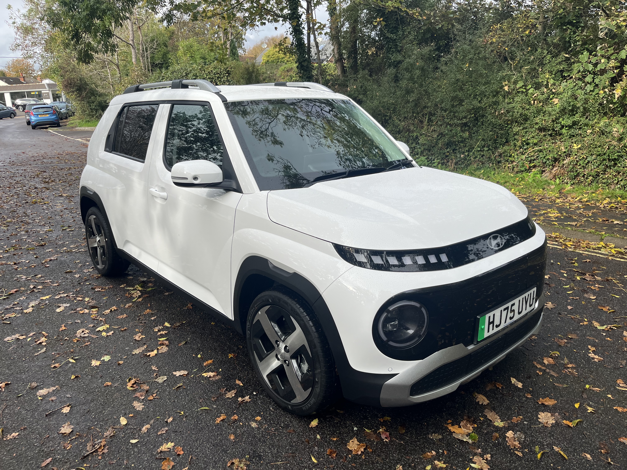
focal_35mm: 26
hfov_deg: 67.3
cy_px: 235
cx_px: 314
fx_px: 471
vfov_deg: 53.1
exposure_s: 1/1186
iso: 50
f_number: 1.6
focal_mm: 5.1
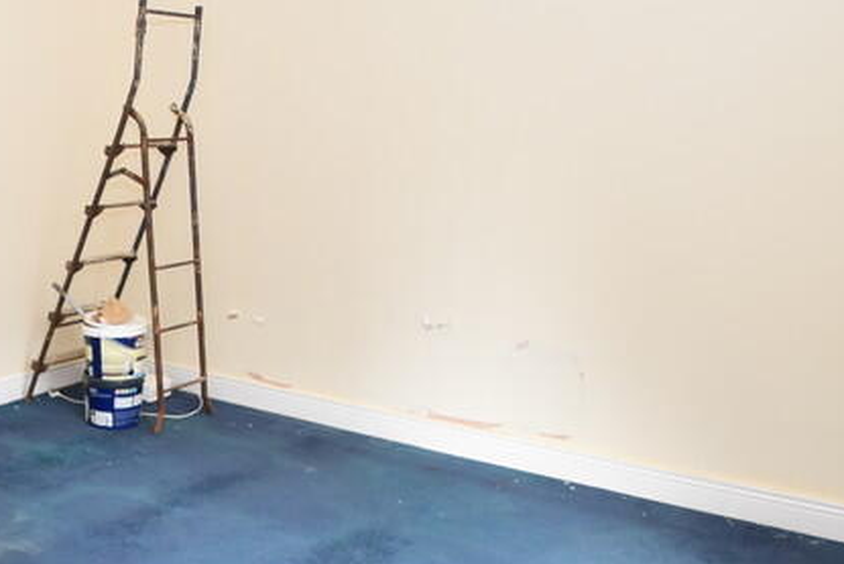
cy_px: 416
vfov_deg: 35.3
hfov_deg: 44.5
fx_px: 868
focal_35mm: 37
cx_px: 8
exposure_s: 1/100
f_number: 5
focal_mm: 10
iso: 800
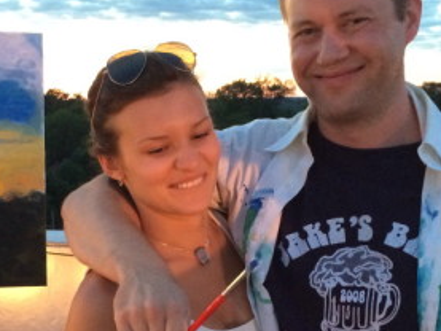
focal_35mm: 65
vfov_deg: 22.3
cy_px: 258
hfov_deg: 29.5
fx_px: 828
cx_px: 131
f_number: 2.2
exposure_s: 1/30
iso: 320
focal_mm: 4.12
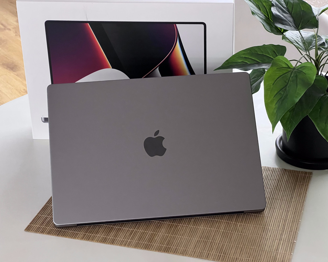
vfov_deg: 18.9
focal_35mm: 81
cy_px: 130
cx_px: 168
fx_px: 786
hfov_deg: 23.6
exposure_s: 1/60
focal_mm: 9
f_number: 2.8
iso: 640
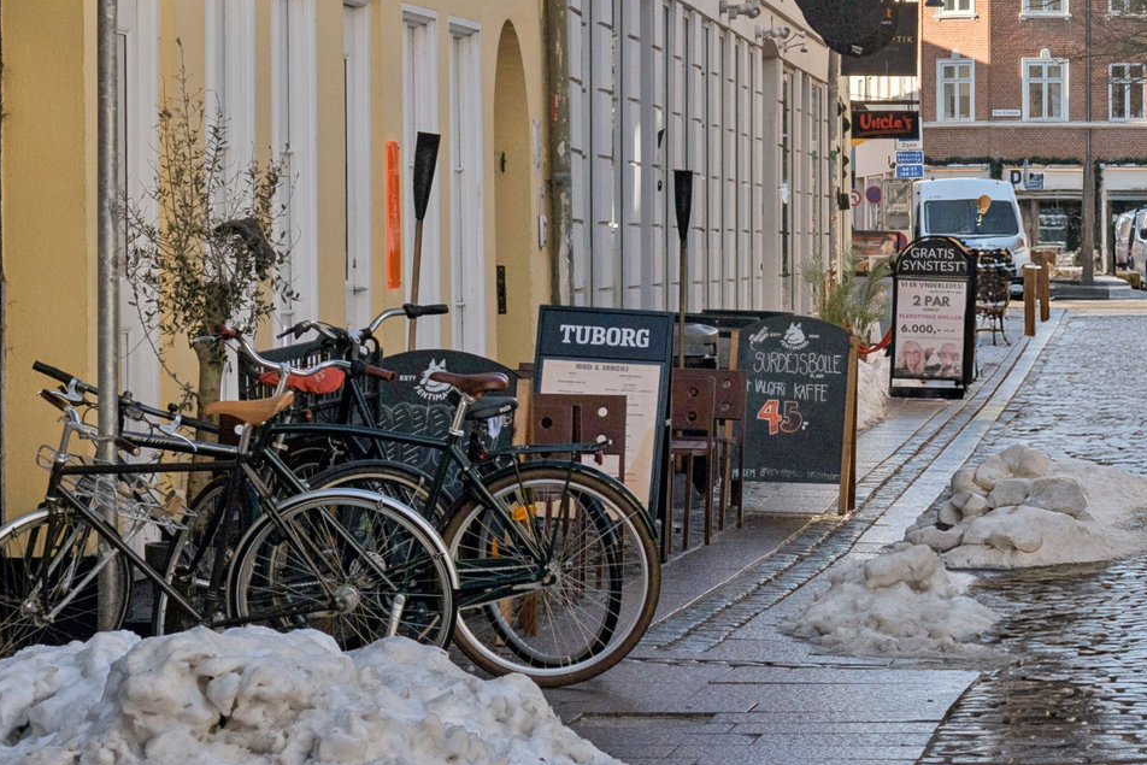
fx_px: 5321
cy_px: -331
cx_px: 1684
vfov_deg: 8.1
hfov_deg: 11.8
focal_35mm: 167
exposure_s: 1/640
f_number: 7.1
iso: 250
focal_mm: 53
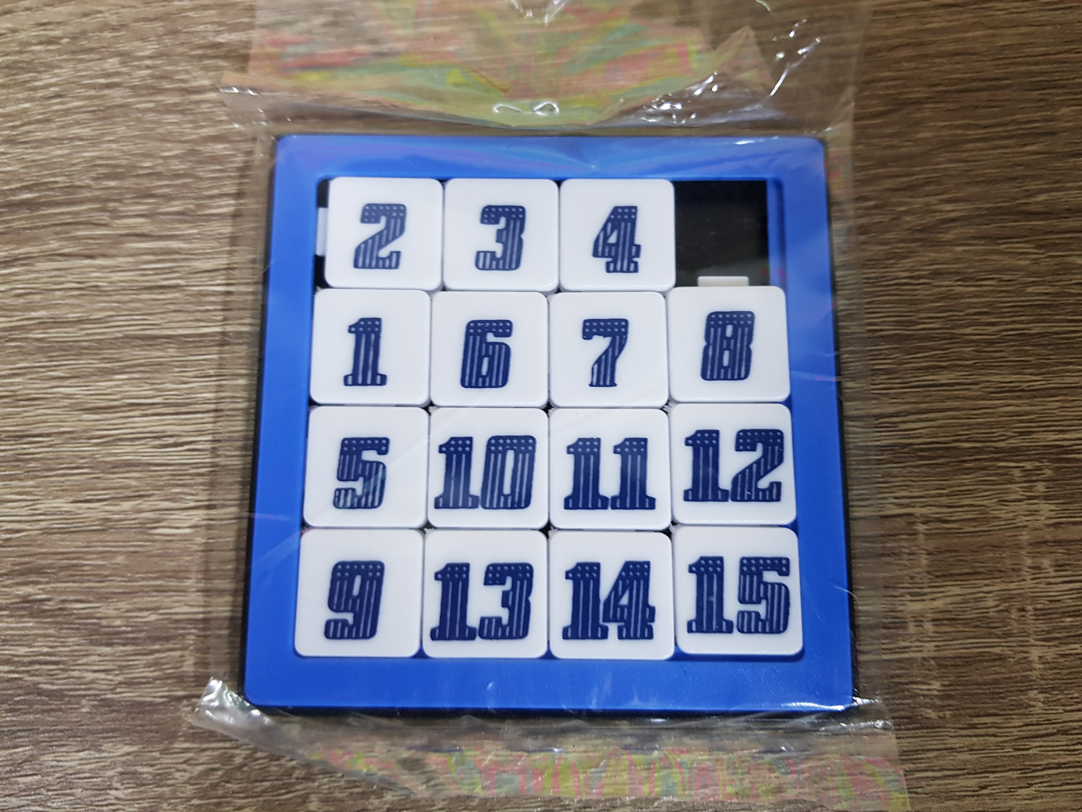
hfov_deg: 67.3
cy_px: 406
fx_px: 813
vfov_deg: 53.1
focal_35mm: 26
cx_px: 541
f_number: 1.7
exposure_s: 1/50
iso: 160
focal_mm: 4.2
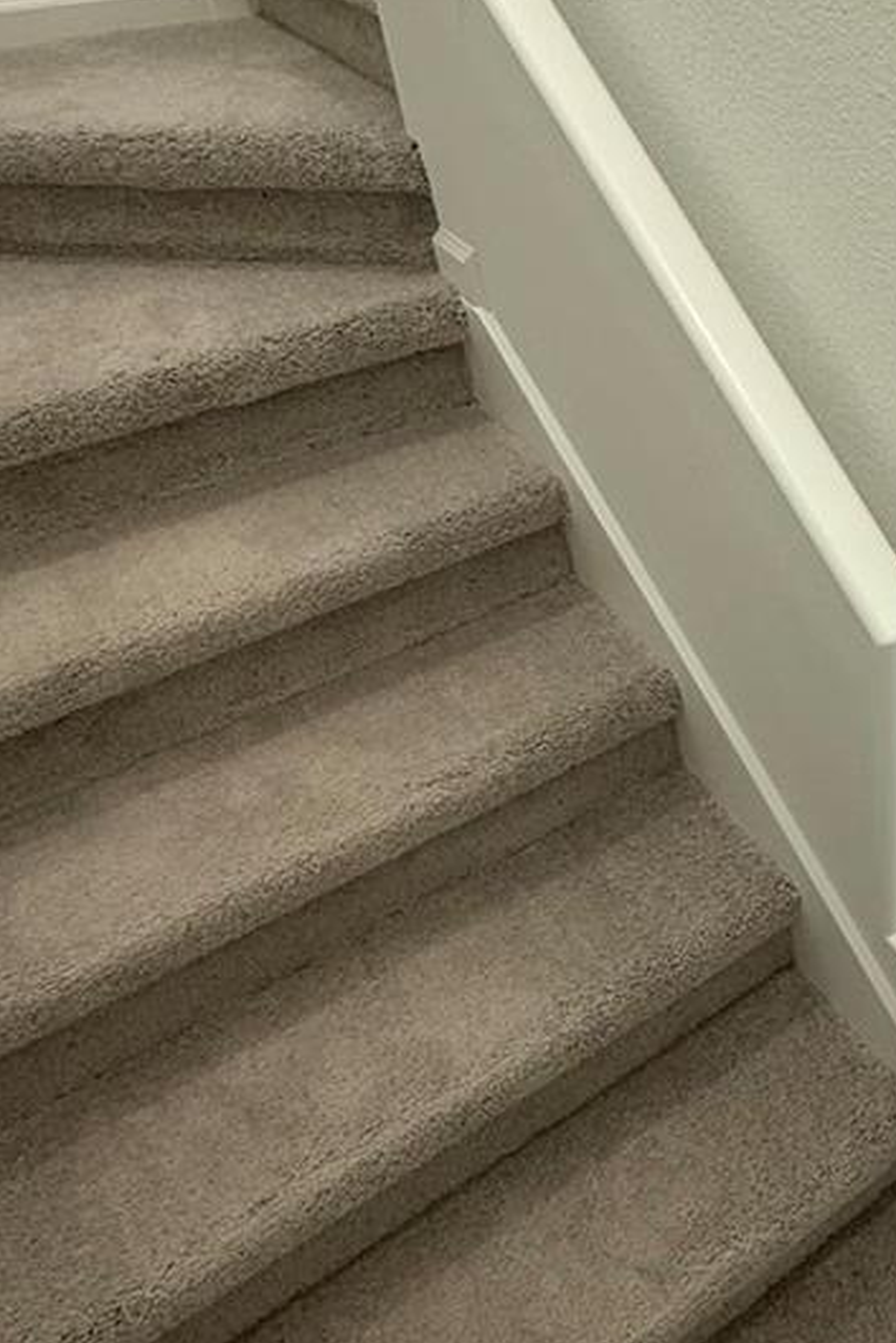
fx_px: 1231
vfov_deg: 56.7
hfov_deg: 34.7
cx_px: 977
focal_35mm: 33
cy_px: 531
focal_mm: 2.22
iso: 200
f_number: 2.2
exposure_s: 1/60
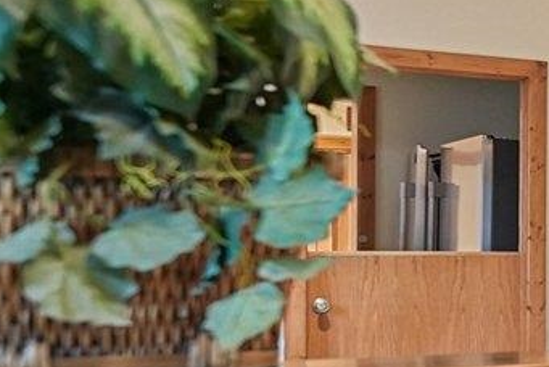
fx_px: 1282
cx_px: 1262
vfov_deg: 16.2
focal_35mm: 84
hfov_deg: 15.5
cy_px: 268
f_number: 3.2
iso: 2500
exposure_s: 1/60
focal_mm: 14
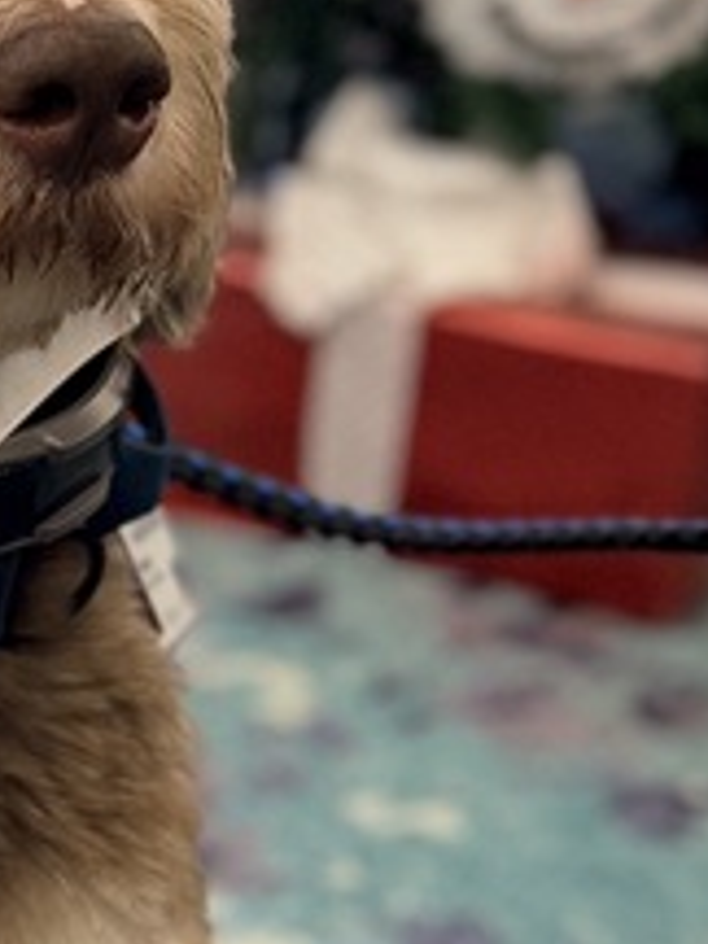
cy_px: 739
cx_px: -179
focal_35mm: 114
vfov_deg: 17.1
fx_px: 3109
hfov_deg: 12.6
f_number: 1.78
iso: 200
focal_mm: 6.76
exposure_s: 1/224
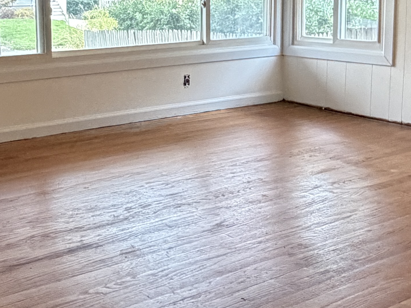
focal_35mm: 56
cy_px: 67
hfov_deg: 34.0
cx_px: 130
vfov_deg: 25.7
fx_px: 665
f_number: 2.2
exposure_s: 1/60
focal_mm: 2.22
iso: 640
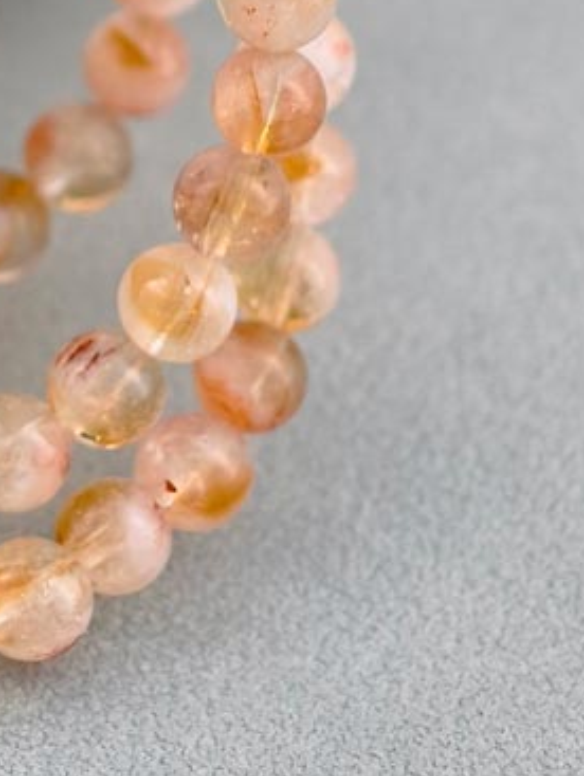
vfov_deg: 7.4
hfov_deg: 5.5
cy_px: -130
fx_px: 5996
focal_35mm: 267
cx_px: -229
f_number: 2.67
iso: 125
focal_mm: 22.48
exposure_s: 1/160
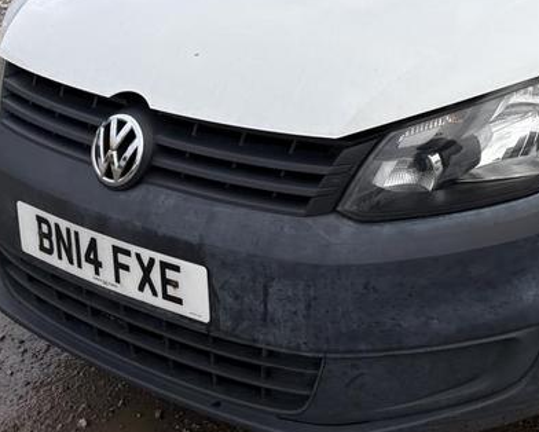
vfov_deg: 25.2
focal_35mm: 58
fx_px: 926
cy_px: 14
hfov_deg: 30.6
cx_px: 516
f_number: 1.6
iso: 50
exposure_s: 1/773
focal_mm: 5.96
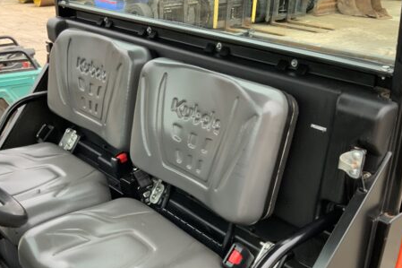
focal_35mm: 43
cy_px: 201
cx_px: 163
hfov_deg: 45.2
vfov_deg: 30.6
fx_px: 480
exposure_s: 1/66
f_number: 1.8
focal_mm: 3
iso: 64
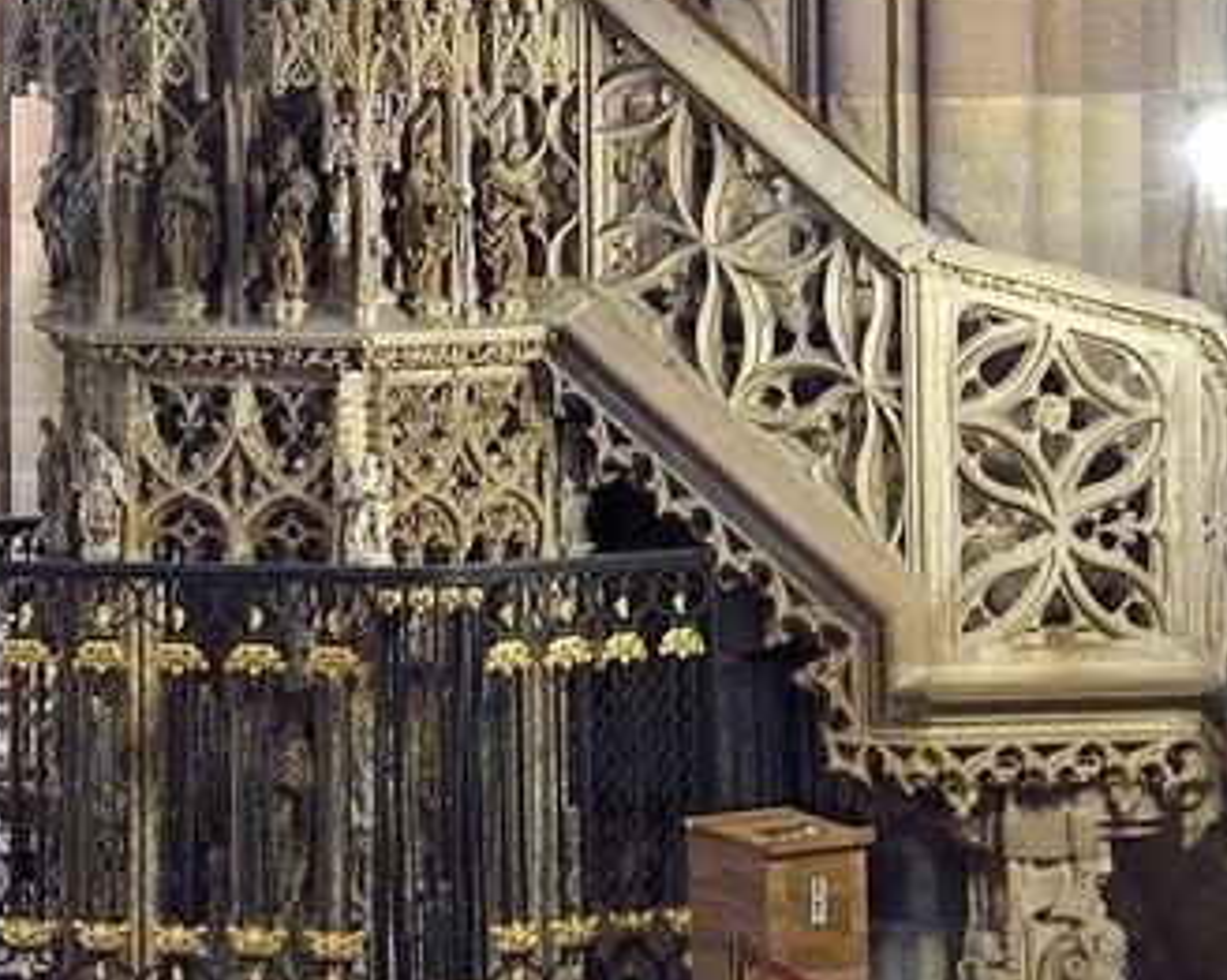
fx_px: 8311
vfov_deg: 6.6
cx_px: -1074
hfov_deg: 8.1
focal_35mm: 229
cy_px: -574
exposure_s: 1/13
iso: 1600
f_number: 6.3
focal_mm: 50
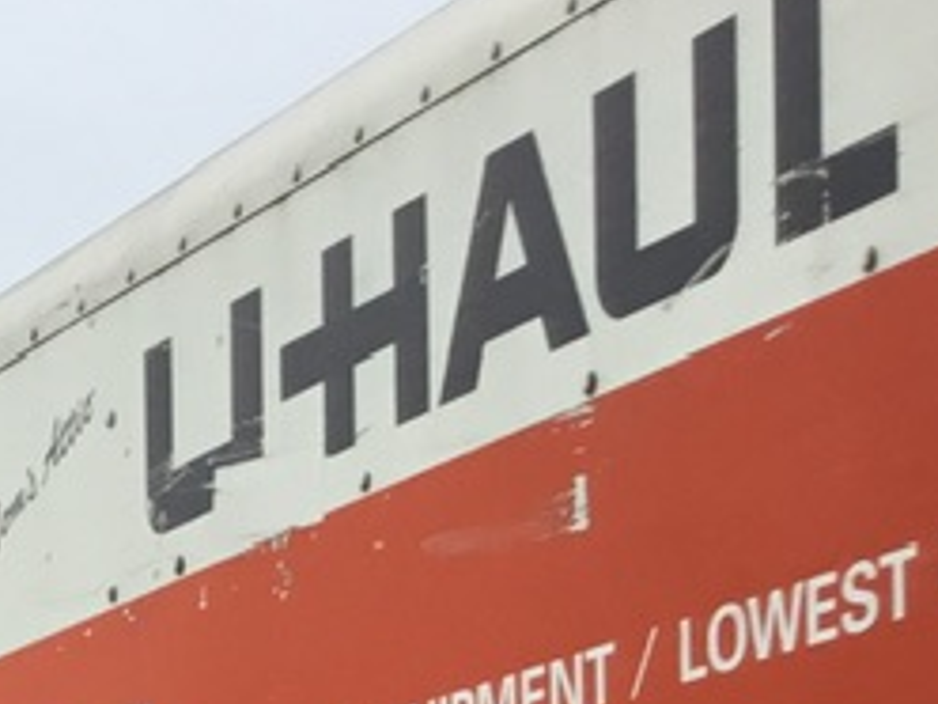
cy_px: 1427
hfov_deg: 10.6
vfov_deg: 8.7
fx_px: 4336
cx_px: -1305
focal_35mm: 160
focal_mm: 3.3
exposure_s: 1/876
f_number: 2.4
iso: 25
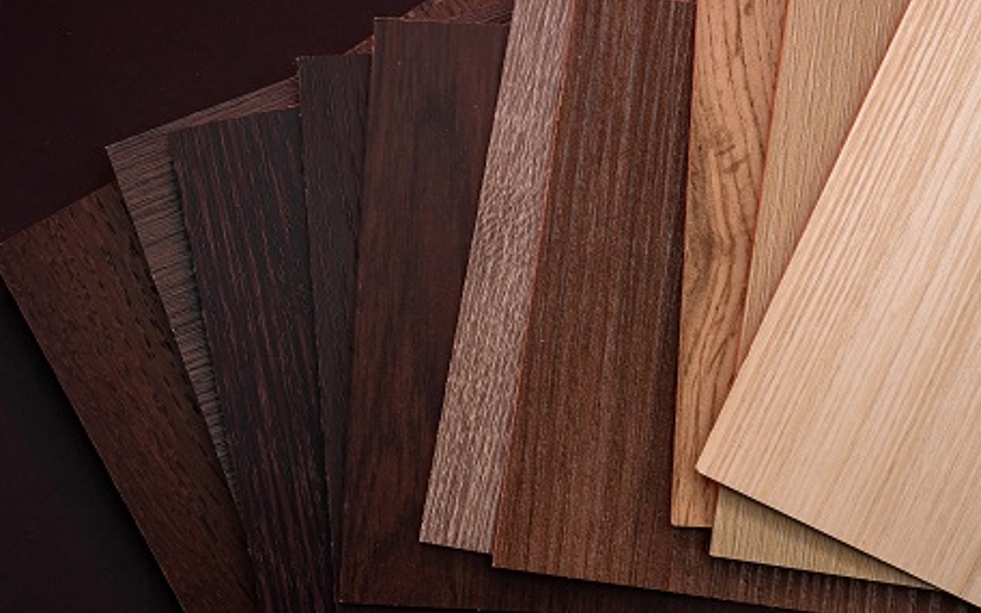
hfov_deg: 30.6
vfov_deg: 19.4
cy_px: 316
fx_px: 1791
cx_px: 529
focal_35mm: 67
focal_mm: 50
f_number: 7.1
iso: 200
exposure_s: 1/160
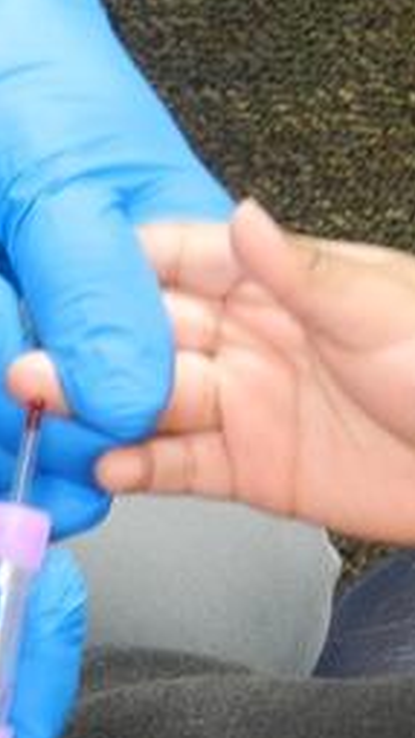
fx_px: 5103
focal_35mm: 261
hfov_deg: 4.6
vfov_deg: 8.3
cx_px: -29
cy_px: 445
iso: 400
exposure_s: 1/4
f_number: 4.8
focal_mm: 13.5
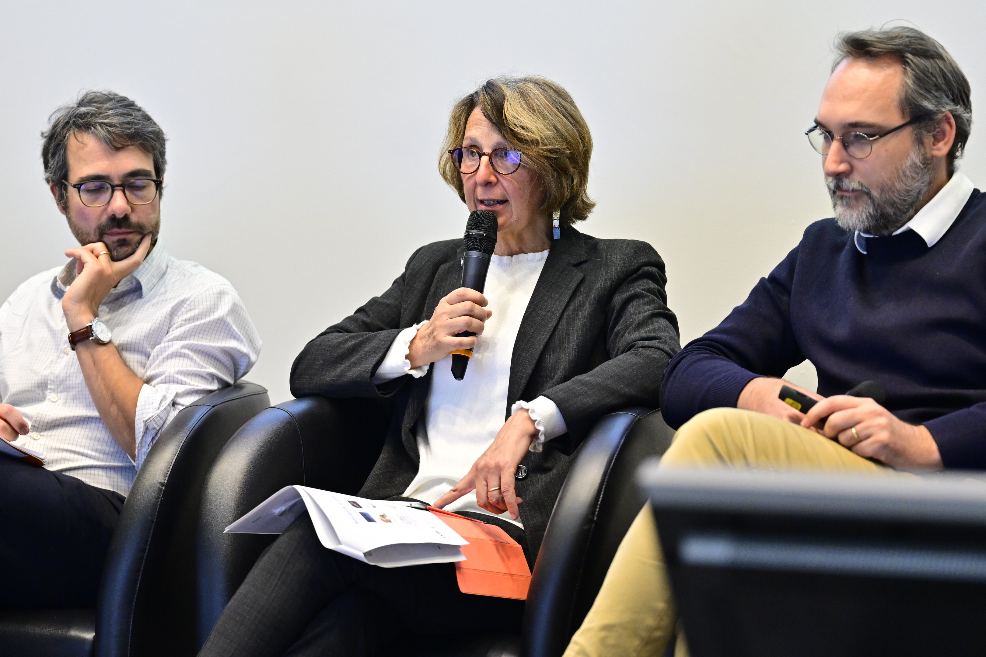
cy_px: 328
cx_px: 493
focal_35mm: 135
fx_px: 3697
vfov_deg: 10.2
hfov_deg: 15.2
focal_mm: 90
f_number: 2.8
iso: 2000
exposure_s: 1/160
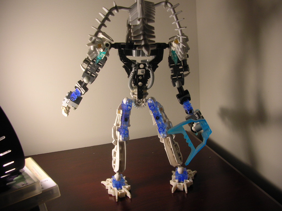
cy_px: 106
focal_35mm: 35
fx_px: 285
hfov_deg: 52.6
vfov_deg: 40.7
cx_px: 141
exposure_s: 1/78.7
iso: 50
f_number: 2.8
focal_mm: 5.8
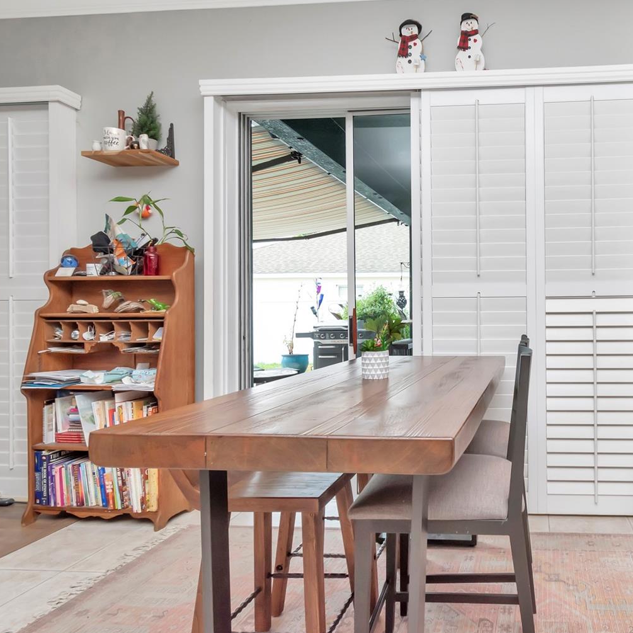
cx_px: 494
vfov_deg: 66.5
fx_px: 483
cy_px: 303
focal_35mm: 23
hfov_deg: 61.7
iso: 500
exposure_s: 1/160
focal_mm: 11.5
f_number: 10
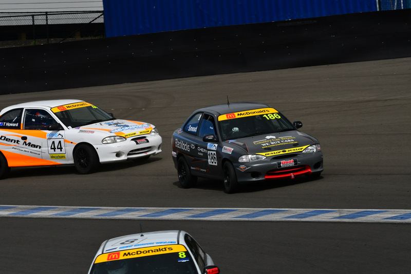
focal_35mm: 390
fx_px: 4454
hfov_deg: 5.3
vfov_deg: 3.5
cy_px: 137
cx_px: 206
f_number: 11
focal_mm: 260
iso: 200
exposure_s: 1/500
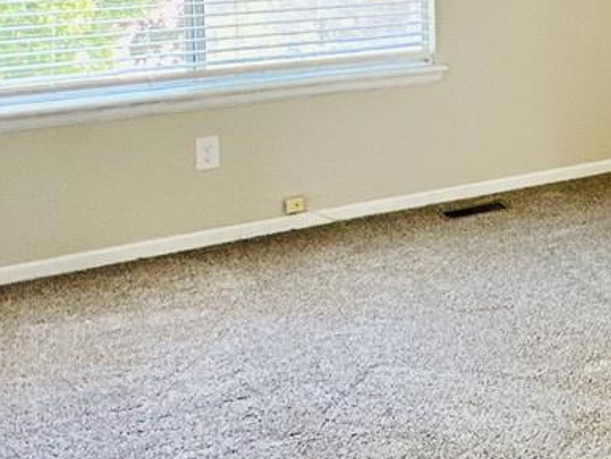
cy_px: -62
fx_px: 1024
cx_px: 741
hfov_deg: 28.7
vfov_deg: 23.5
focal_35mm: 58
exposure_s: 1/60
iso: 160
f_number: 2.2
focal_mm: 2.22
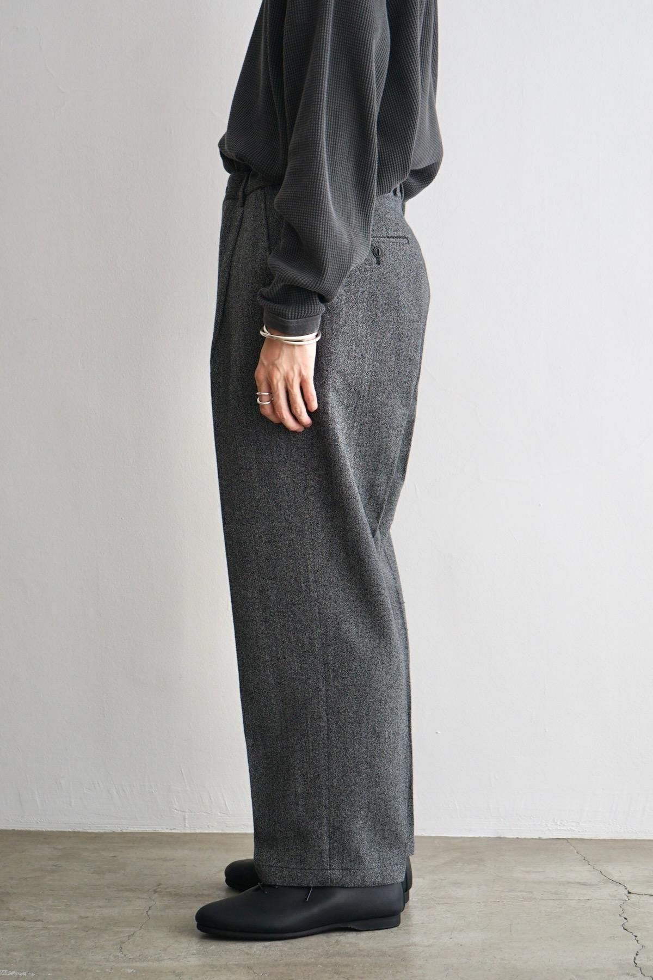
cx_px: 326
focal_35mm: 56
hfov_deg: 24.2
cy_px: 490
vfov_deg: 35.6
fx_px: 1524
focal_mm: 56
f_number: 5
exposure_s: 1/60
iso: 400
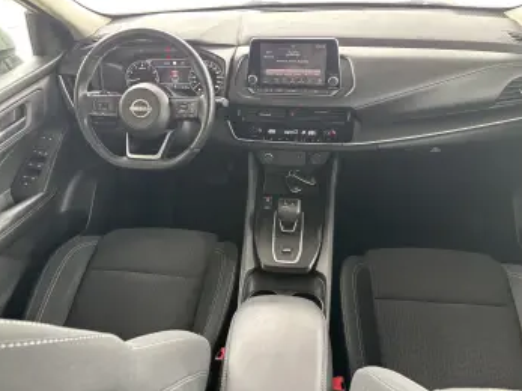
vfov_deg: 51.3
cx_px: 260
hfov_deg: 65.3
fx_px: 407
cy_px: 199
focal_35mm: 27
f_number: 1.6
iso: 400
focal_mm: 5.96
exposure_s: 1/60
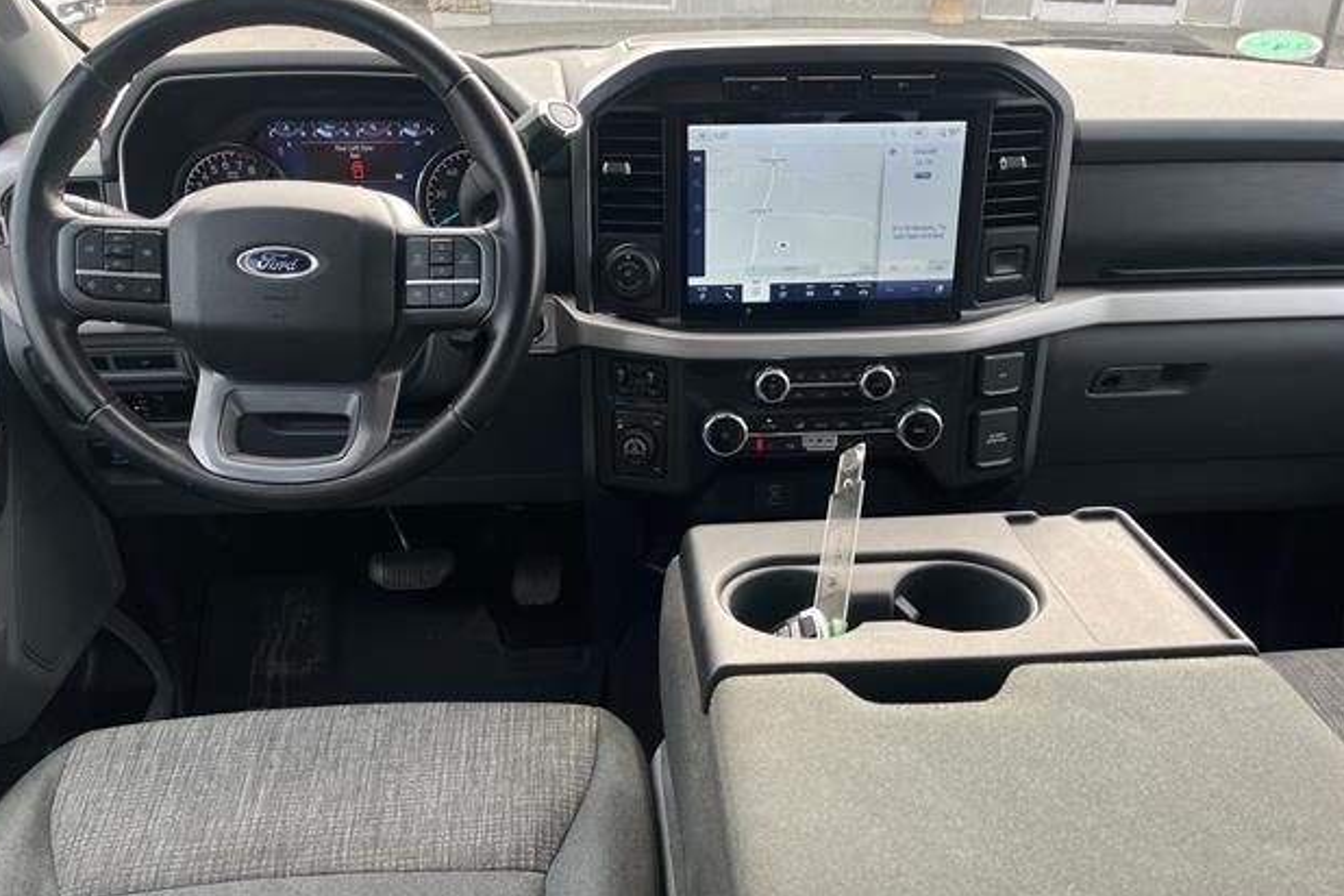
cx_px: 668
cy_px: 500
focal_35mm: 28
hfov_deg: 65.5
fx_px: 1045
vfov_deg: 46.3
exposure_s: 1/378
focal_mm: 5.1
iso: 50
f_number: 1.6
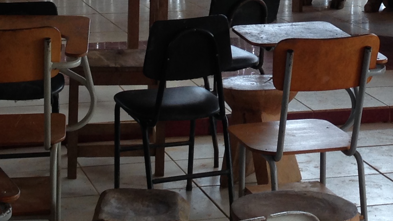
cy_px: -137
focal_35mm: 125
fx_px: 1302
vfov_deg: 9.4
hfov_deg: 17.1
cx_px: 273
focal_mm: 4.12
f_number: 2.4
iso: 50
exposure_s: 1/40
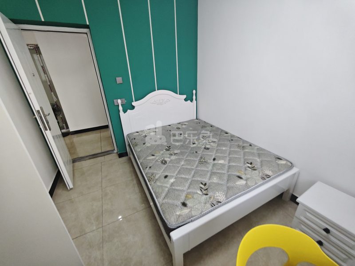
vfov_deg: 85.7
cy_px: 133
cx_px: 178
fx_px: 144
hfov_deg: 102.1
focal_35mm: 14
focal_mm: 2.16
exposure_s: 1/50
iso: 500
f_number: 2.2
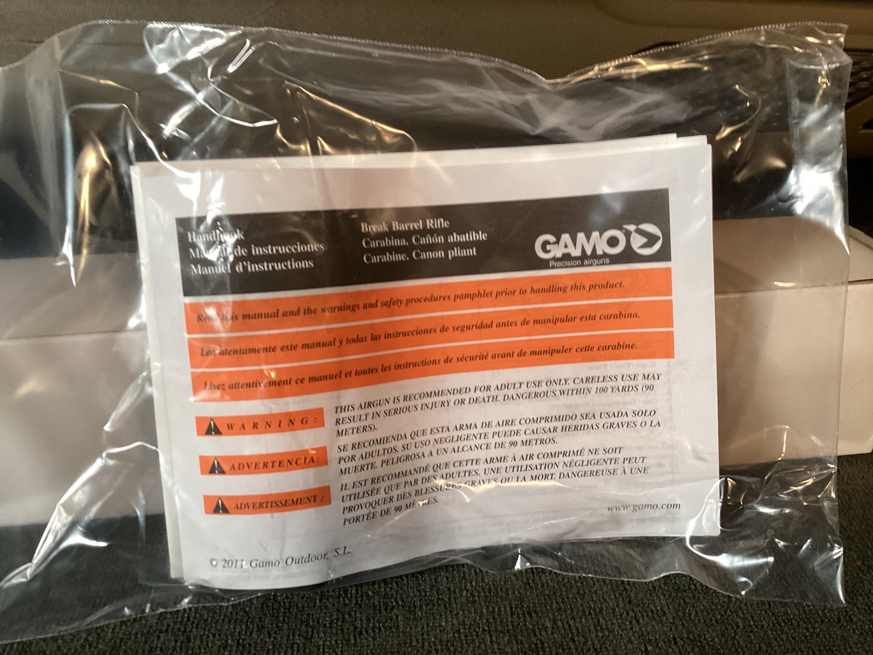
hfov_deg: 58.3
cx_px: 436
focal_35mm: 31
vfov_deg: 45.4
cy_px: 328
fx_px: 782
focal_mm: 3.3
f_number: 2.4
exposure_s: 1/60
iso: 80
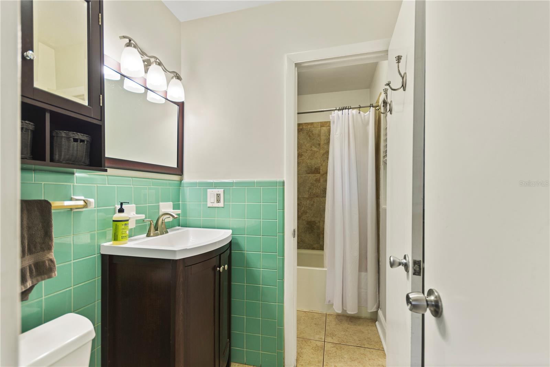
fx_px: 229
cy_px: 184
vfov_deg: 77.3
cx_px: 275
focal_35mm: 15
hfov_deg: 100.4
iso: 100
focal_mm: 10
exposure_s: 1/4
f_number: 4
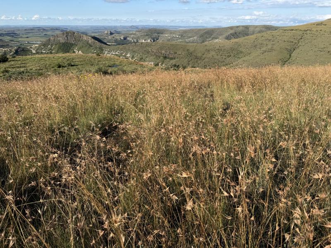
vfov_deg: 56.8
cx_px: 166
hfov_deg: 71.6
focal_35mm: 24
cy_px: 124
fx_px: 229
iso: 80
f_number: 1.78
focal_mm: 6.76
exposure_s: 1/3425
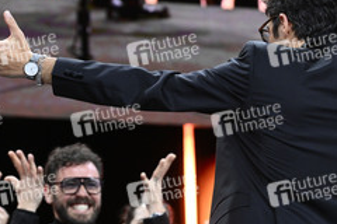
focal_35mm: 282
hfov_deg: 7.3
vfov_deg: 4.9
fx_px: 2640
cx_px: 266
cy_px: 155
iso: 5000
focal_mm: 150
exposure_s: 1/250
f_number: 4.5
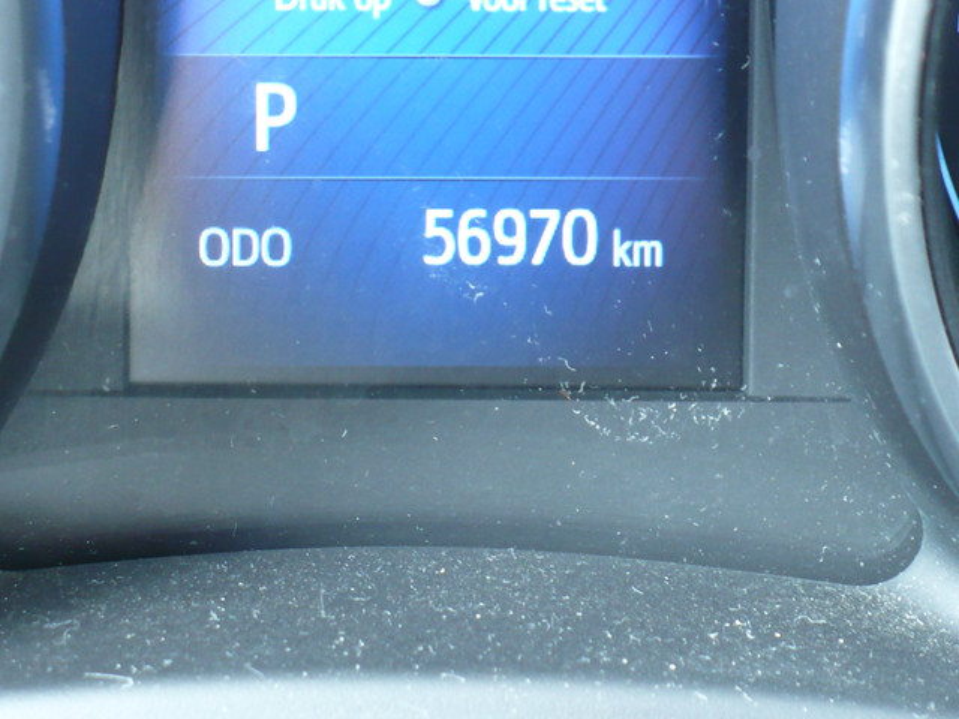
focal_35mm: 116
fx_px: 3214
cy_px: 360
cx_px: 480
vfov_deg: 12.8
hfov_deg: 17.0
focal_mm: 12.9
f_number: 3.3
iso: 200
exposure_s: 1/10
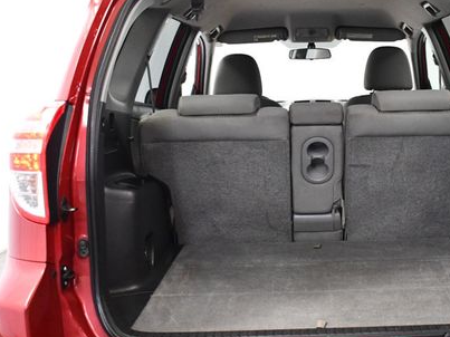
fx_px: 715
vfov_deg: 26.5
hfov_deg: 34.2
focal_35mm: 55
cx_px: 341
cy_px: 179
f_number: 3.5
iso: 2800
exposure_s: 1/125
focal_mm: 18
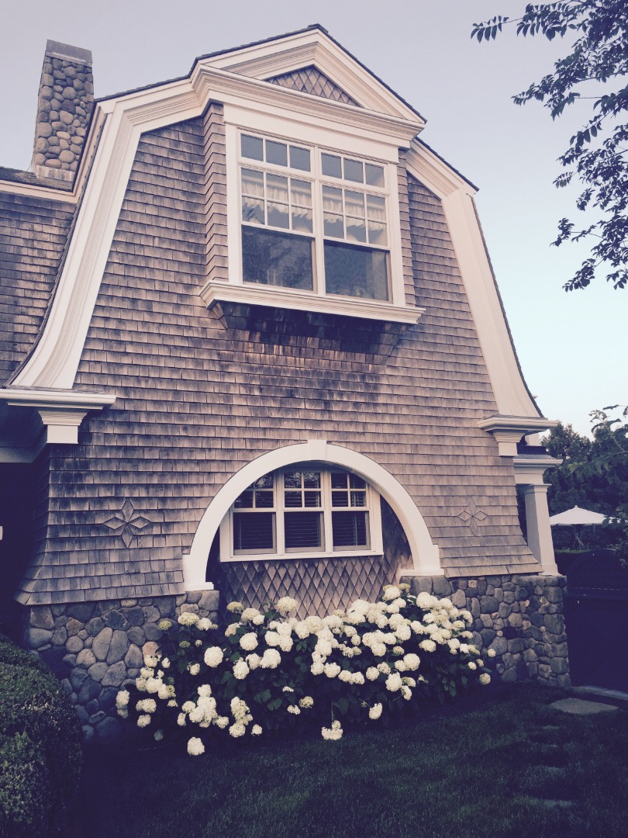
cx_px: 314
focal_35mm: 29
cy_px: 419
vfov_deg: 61.7
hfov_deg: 48.2
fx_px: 701
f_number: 2.2
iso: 50
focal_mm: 4.15
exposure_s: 1/120
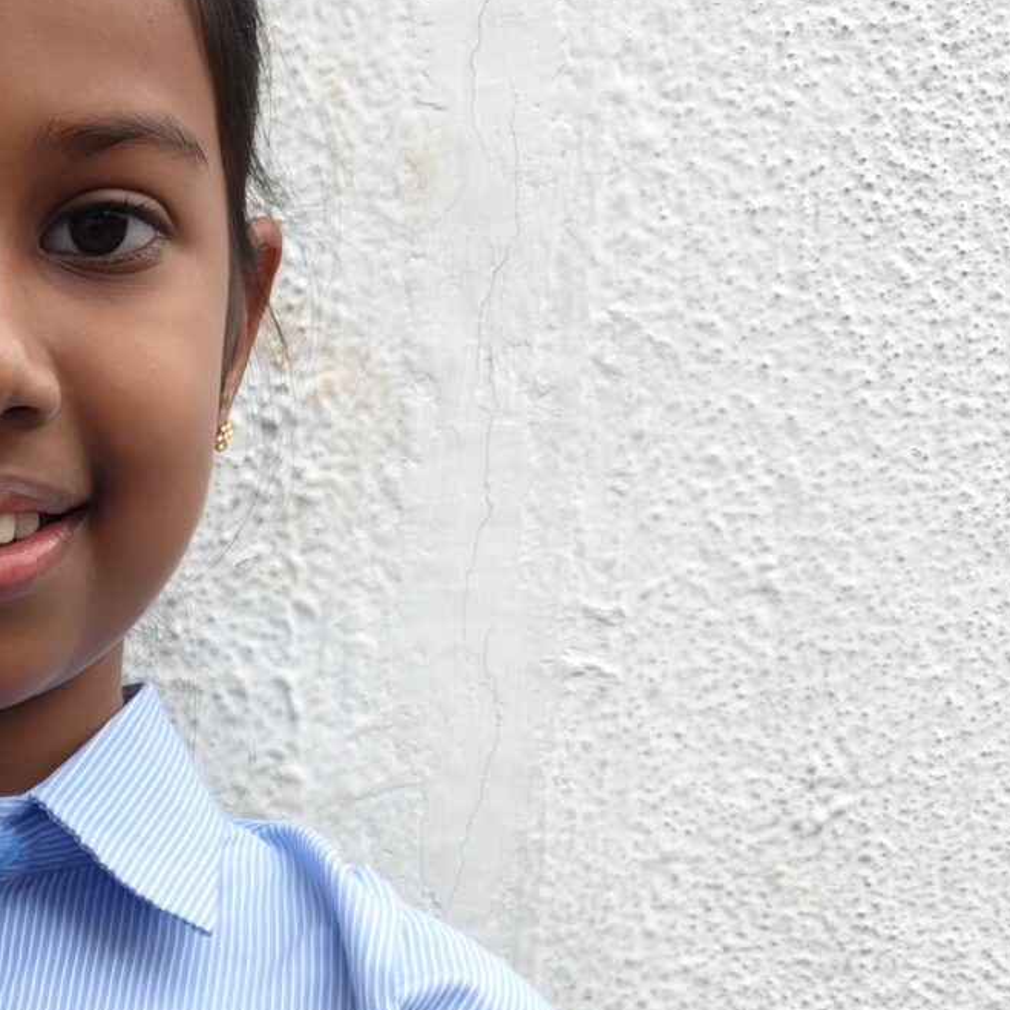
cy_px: 1278
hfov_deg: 20.1
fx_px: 2608
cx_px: -307
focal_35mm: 79
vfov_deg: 20.2
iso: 50
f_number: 1.6
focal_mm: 6.06
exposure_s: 1/213
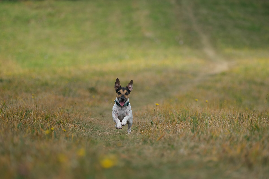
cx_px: 134
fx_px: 1868
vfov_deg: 5.5
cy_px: 90
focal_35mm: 250
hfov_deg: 8.2
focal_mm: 166.9
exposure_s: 1/1000
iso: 200
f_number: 4
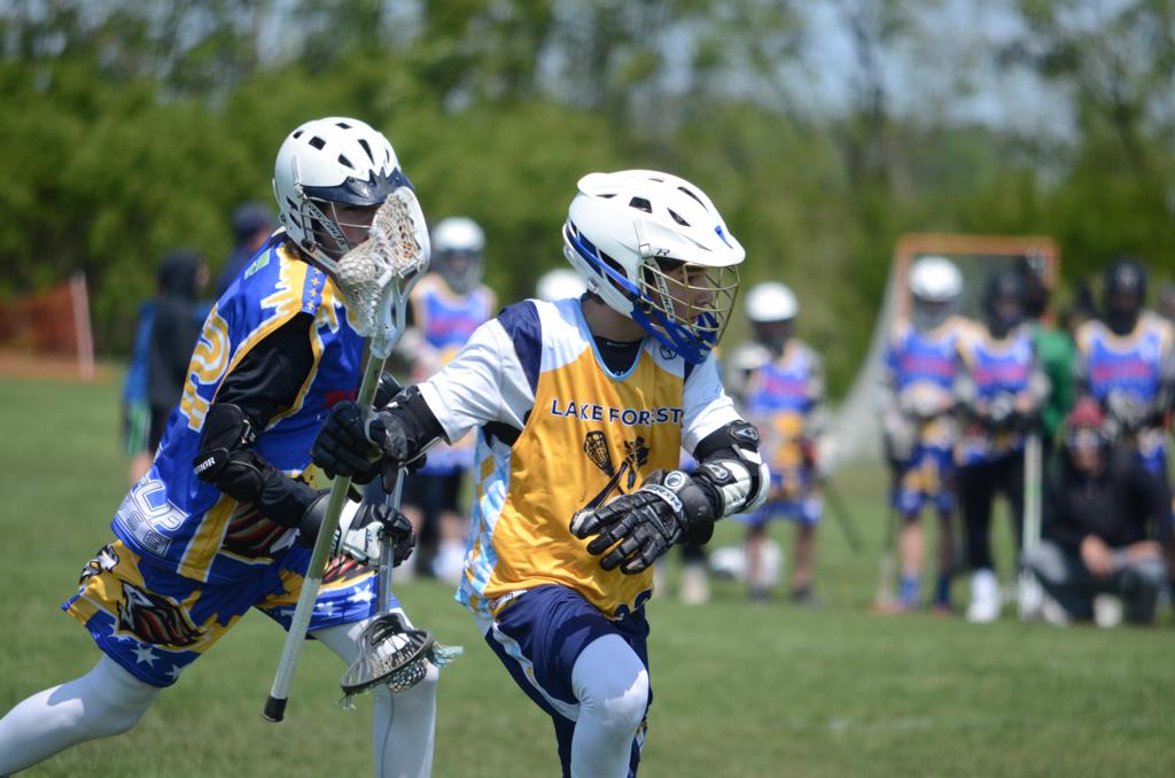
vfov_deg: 3.0
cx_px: 588
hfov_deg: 4.6
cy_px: 389
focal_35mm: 450
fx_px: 14656
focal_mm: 300
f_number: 6.3
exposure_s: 1/4000
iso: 1000
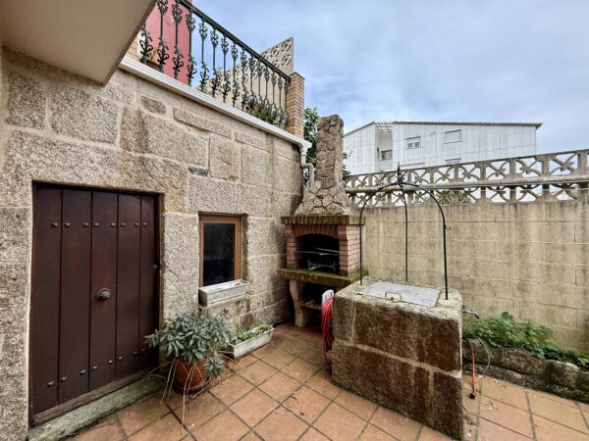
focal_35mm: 14
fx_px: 238
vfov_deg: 85.7
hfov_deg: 102.1
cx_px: 294
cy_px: 220
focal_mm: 2.22
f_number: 2.2
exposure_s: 1/232
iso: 64
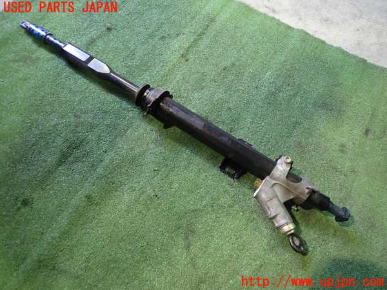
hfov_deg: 69.4
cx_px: 194
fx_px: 279
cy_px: 145
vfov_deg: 54.9
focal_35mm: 25
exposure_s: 1/30
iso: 640
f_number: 2
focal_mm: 4.5
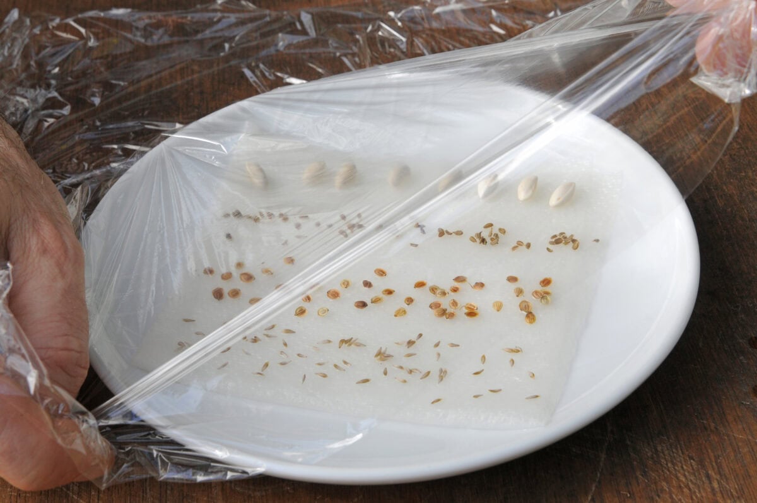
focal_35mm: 99
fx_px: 2079
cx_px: 378
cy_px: 252
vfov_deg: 13.8
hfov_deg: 20.6
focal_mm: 66
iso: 250
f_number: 10
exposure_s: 1/100
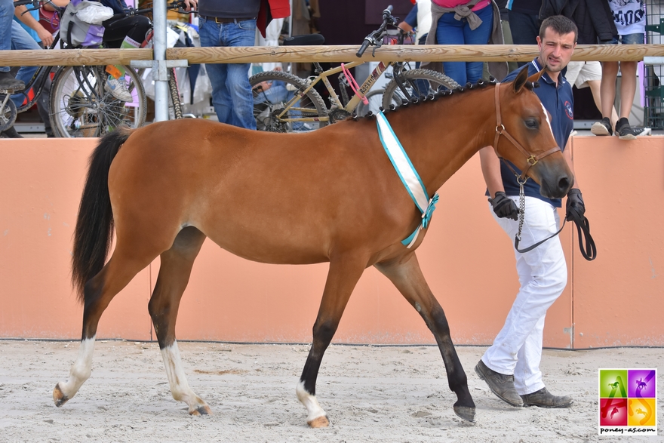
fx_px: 1937
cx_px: 332
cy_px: 222
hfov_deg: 19.5
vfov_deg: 13.0
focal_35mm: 105
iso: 560
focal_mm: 70
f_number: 4.5
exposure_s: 1/2000
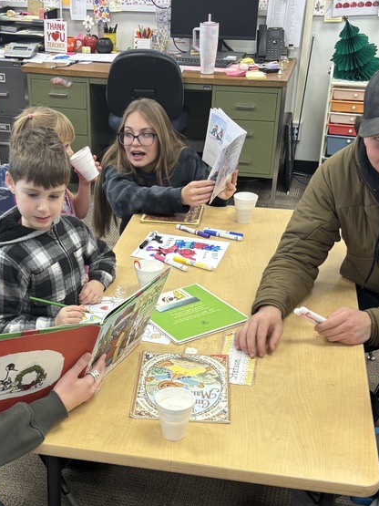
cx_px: 138
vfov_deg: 38.7
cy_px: 377
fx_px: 701
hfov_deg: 30.1
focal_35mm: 48
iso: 125
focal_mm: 5.96
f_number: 1.6
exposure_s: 1/60
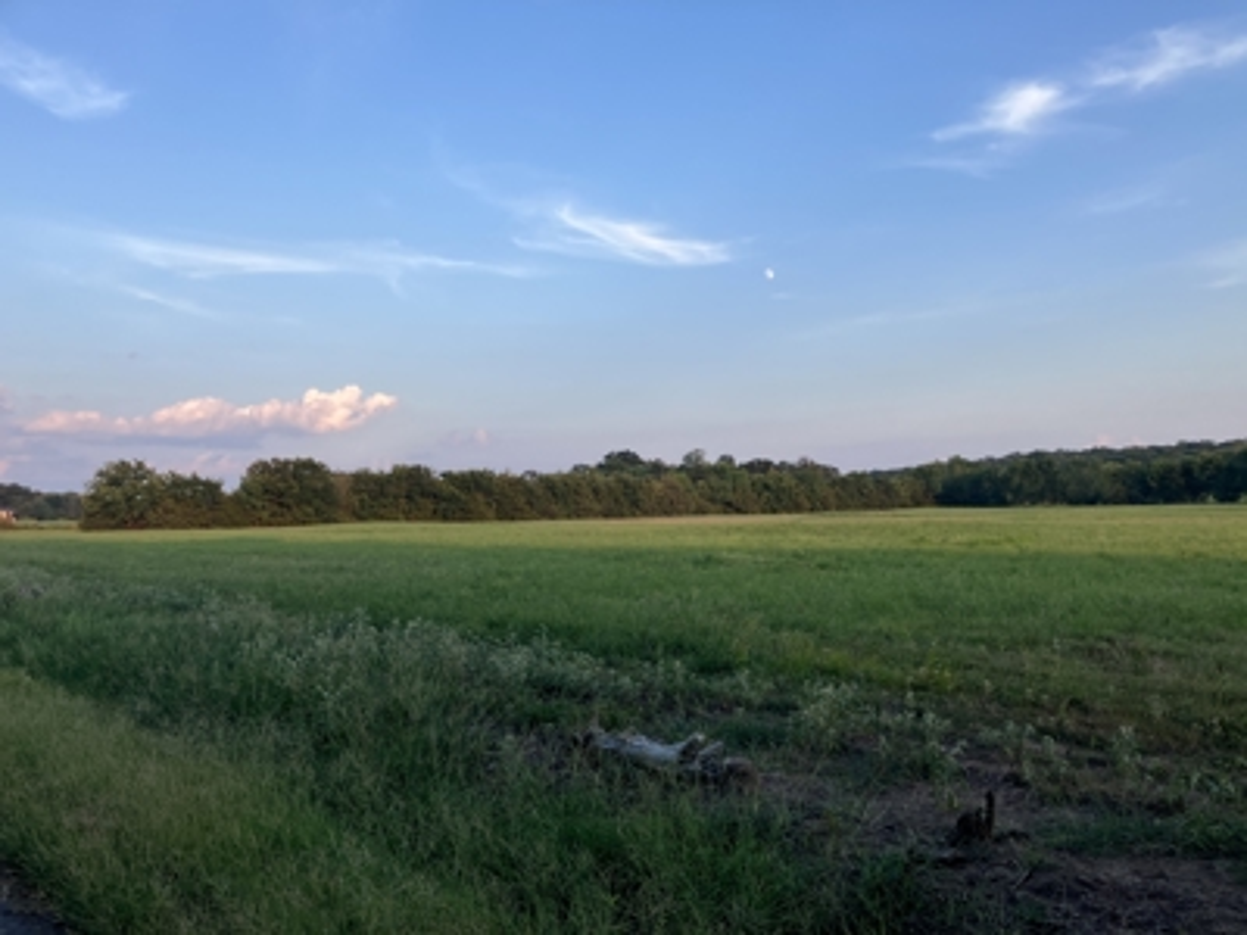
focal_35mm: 28
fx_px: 1009
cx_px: 624
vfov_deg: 49.7
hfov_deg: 63.4
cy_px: 468
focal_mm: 3.99
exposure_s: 1/463
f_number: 1.8
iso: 32
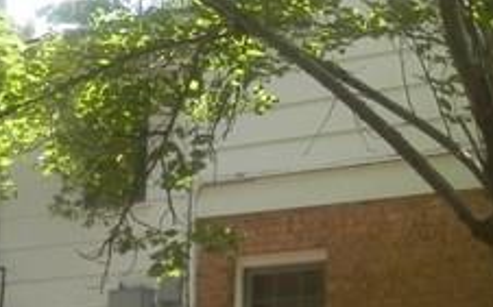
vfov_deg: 10.9
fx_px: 1612
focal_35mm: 120
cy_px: 137
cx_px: 401
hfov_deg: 17.2
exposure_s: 1/125
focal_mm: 4.5
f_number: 3
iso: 80
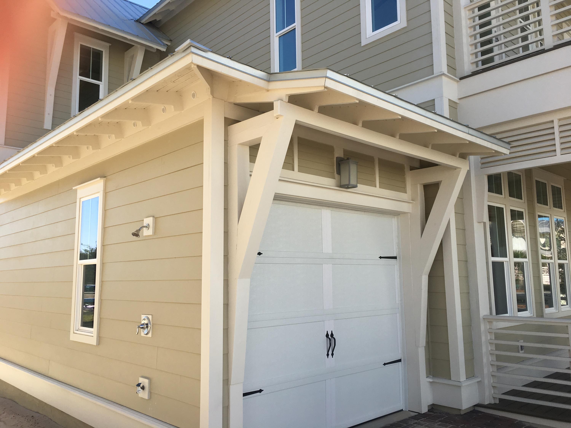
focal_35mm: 29
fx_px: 478
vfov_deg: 48.2
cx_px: 286
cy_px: 214
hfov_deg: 61.7
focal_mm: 4.15
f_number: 2.2
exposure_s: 1/927
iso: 25
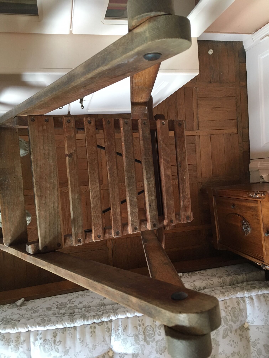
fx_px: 300
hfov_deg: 48.2
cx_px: 134
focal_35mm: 29
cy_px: 179
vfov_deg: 61.7
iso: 160
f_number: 2.2
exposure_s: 1/33
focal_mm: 4.15
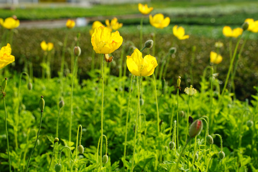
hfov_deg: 32.4
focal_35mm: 62
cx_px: 129
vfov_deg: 21.9
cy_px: 86
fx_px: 444
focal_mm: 62
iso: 100
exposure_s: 1/125
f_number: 10
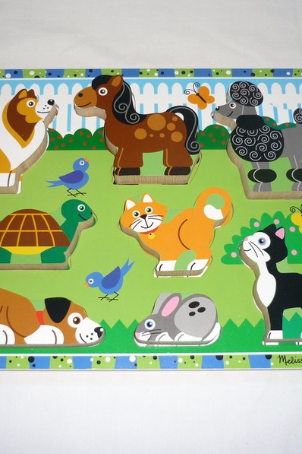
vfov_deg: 42.7
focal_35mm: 46
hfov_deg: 29.2
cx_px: 131
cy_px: 227
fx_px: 579
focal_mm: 5.5
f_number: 2.8
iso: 100
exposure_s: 1/30
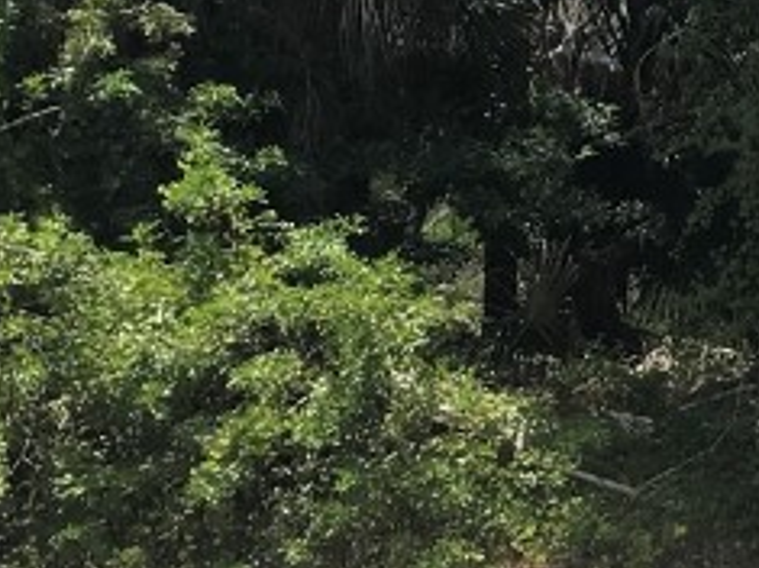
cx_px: 1515
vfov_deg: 12.0
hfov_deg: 13.7
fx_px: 2674
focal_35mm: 122
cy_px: 6
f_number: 1.8
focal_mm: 3.99
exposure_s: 1/1212
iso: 20
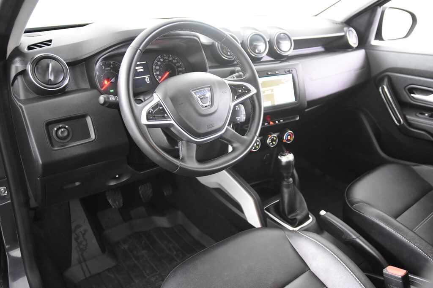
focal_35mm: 30
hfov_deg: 61.9
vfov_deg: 43.6
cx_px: 216
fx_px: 361
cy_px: 144
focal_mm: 20
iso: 5600
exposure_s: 1/30
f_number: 2.8
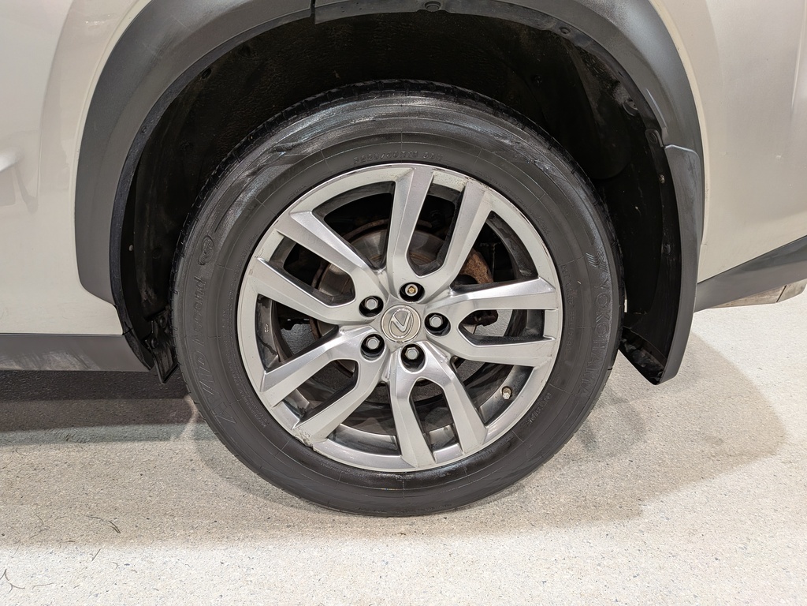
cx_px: 404
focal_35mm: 24
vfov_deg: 56.8
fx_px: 560
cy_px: 303
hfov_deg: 71.6
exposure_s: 1/25
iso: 36
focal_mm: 4.53
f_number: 1.7
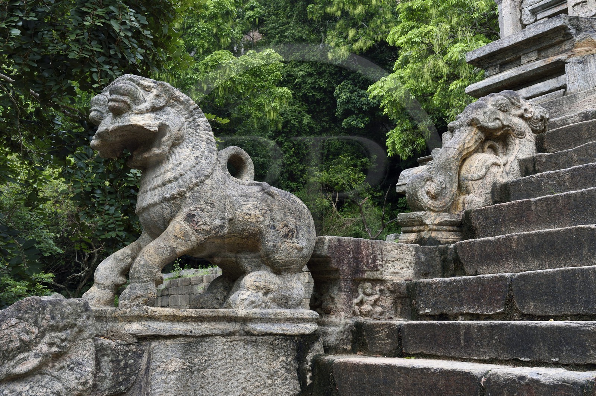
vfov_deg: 36.8
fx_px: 595
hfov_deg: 53.2
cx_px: 298
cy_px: 198
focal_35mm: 36
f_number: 13
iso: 800
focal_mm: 36
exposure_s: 1/160
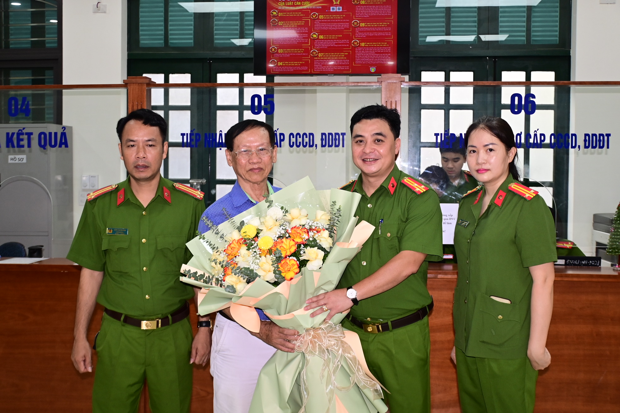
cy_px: 206
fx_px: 775
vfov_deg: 29.9
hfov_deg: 43.6
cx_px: 310
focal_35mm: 45
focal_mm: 30
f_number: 4
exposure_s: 1/200
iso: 640
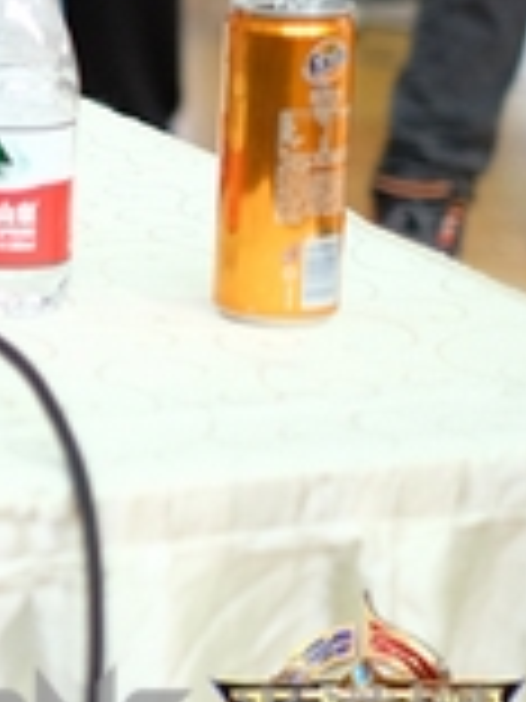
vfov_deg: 11.0
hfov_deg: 7.8
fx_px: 3627
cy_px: 40
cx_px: -665
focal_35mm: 179
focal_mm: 35
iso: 1000
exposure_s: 1/250
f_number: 1.4
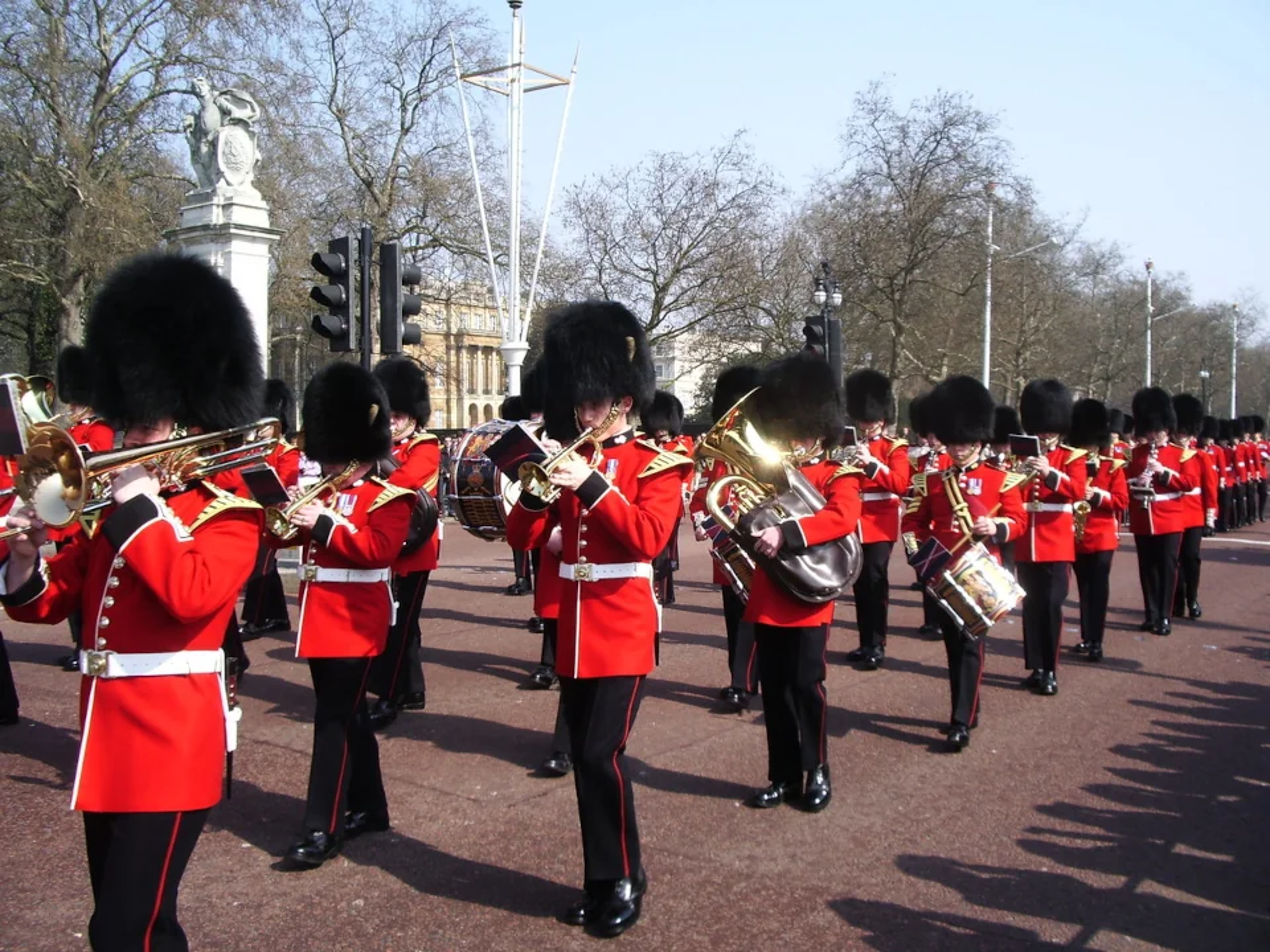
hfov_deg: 52.6
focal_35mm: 35
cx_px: 635
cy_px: 476
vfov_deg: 40.7
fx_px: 1284
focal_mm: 5.8
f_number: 4.3
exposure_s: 1/250
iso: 50
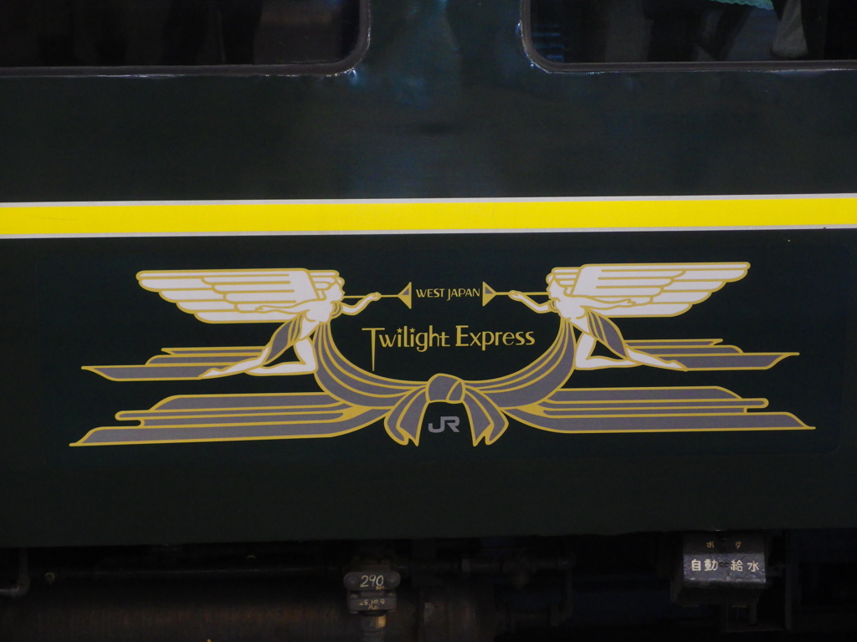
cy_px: 321
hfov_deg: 17.6
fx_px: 2773
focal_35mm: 112
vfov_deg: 13.2
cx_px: 428
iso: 1250
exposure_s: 1/125
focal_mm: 24
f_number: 2.5
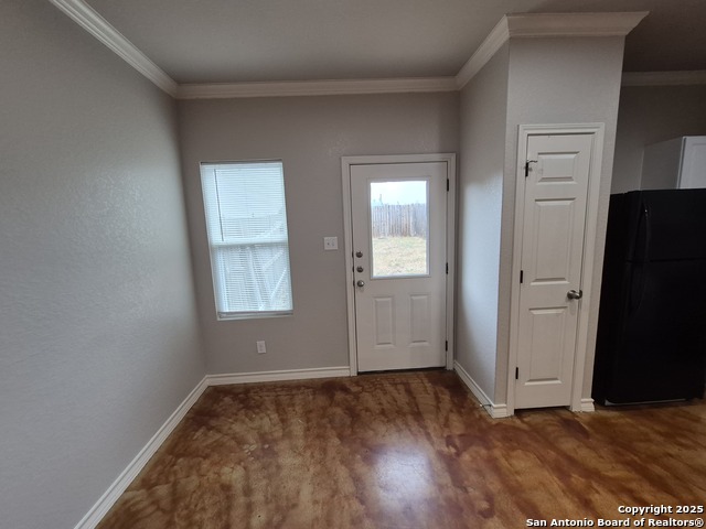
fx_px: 265
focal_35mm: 13
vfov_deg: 89.9
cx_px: 353
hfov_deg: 106.2
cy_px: 264
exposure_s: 1/60
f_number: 2.2
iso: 100
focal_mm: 1.74
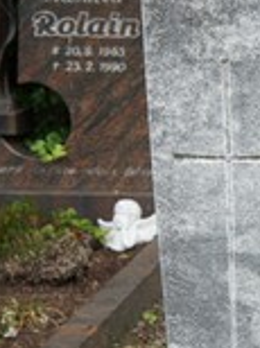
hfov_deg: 9.3
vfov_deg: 12.7
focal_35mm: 155
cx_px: 364
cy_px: 296
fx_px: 1557
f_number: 6.3
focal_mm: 36
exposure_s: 1/125
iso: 200
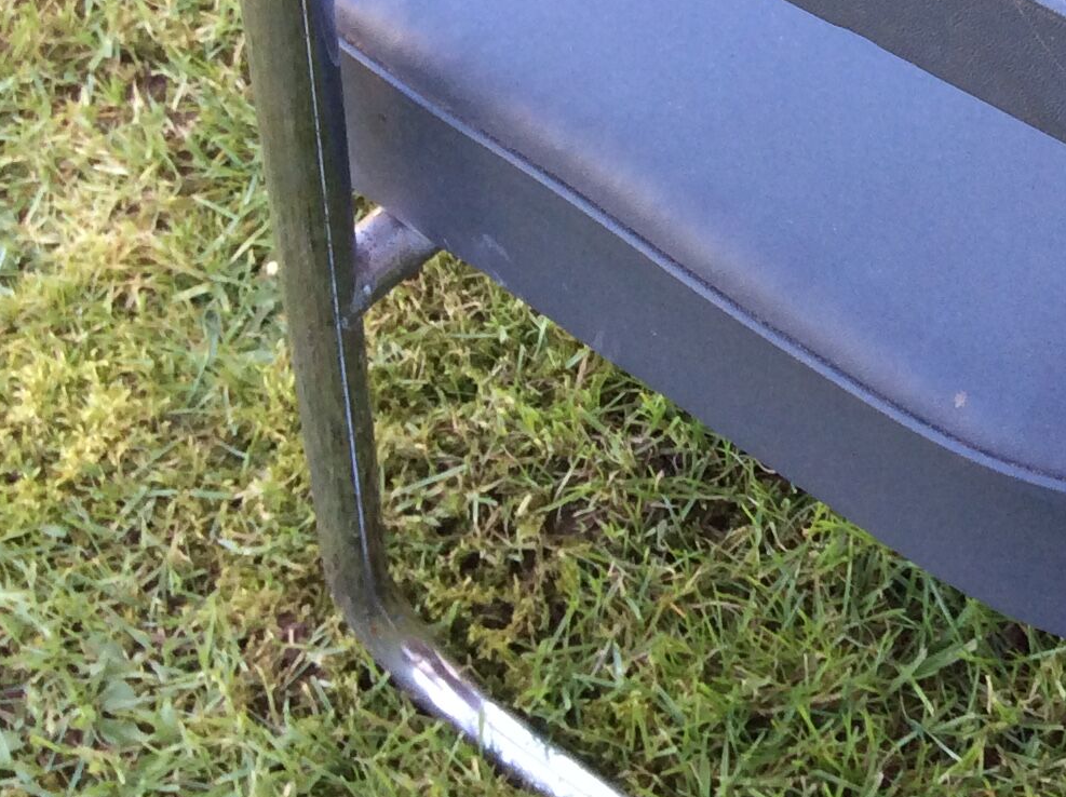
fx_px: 2584
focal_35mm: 84
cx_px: 1050
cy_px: 36
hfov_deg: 22.5
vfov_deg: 17.2
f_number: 2.4
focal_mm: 3.3
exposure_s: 1/100
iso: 50
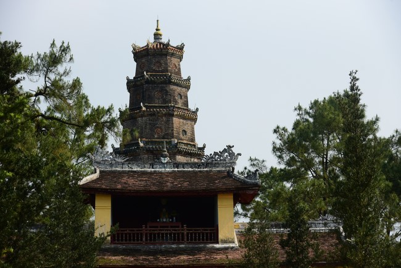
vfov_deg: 16.7
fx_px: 914
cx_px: 200
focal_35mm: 82
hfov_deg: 24.8
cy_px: 134
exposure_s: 1/4000
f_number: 5
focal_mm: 82
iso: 800
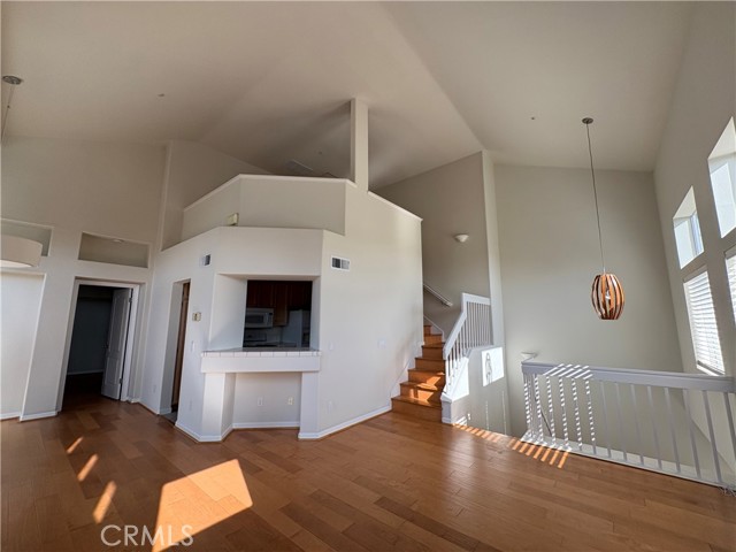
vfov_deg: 85.7
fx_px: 298
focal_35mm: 14
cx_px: 368
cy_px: 276
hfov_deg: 102.1
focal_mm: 2.22
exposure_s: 1/184
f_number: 2.2
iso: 64
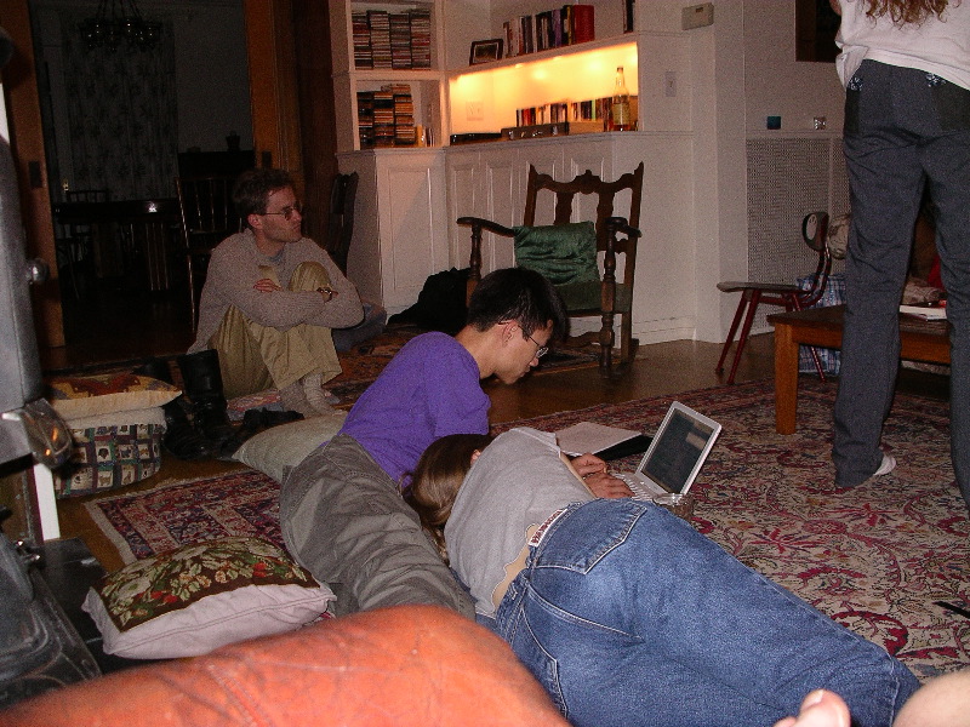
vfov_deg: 38.7
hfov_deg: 50.1
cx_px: 485
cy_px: 364
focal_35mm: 37
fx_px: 1037
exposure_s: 1/40
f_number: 2.8
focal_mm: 7.8
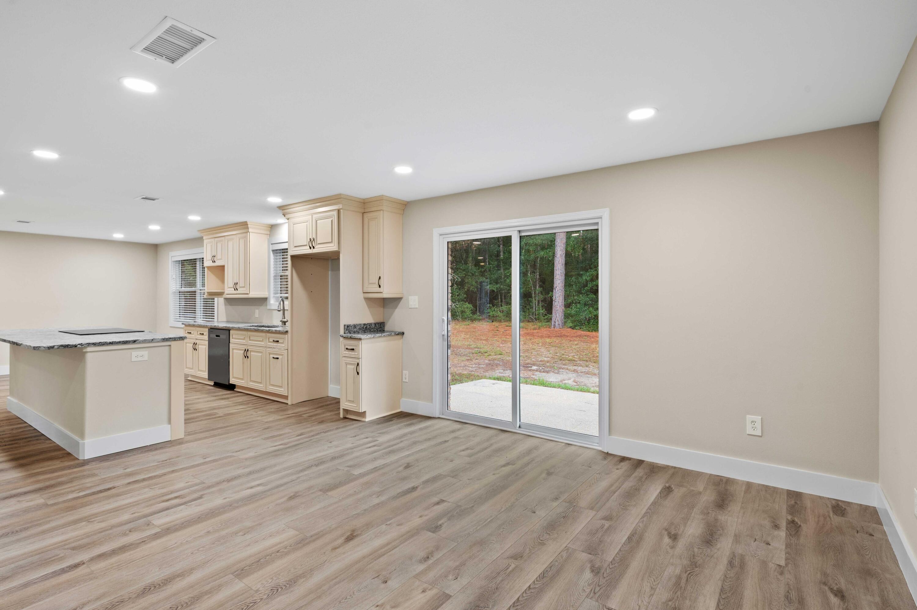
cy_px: 305
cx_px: 458
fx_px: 433
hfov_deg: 93.3
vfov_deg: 70.4
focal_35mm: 17
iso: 500
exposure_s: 1/2.5
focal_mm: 17
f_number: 8
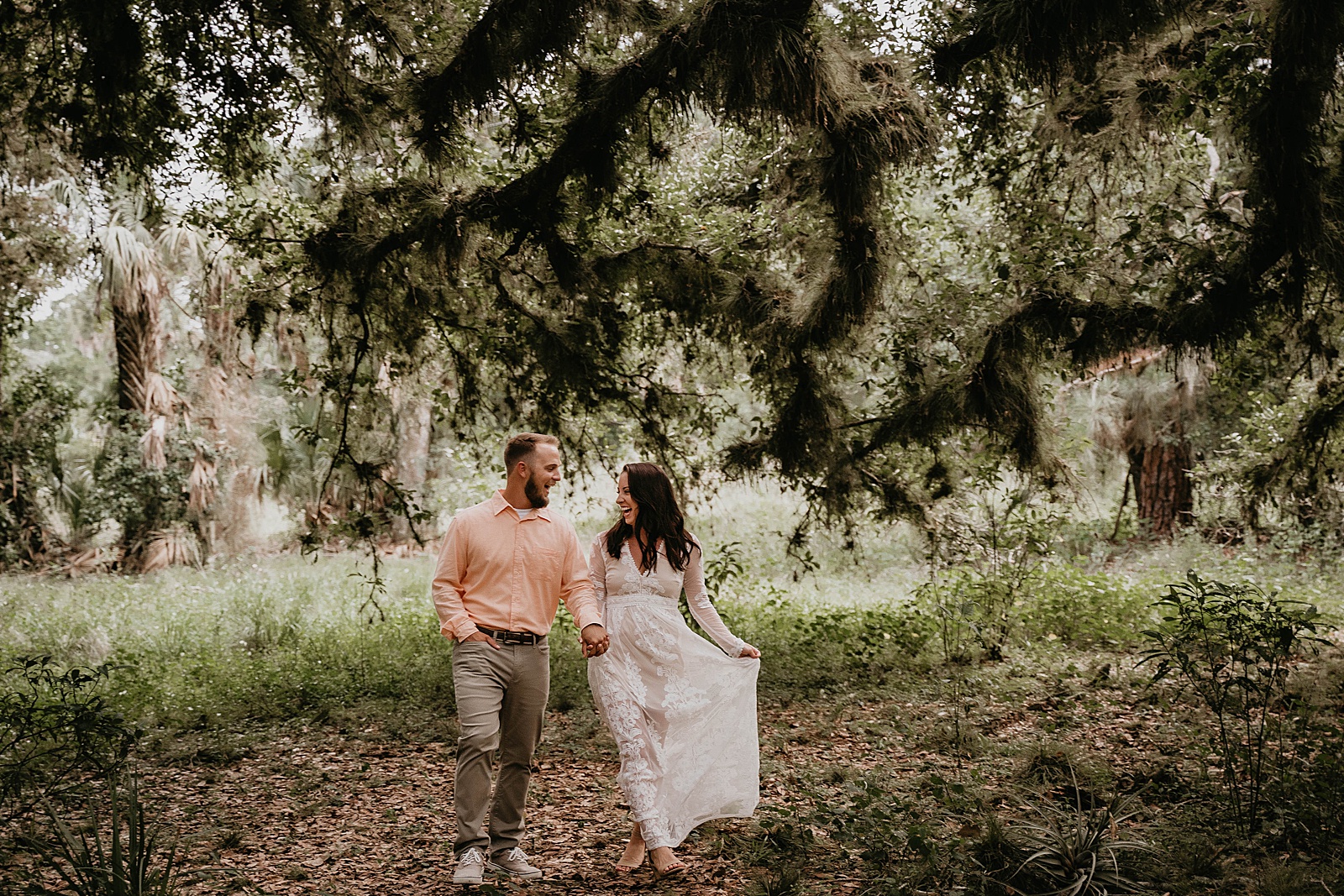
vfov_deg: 25.5
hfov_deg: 37.5
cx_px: 672
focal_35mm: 53
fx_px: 1979
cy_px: 448
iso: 1250
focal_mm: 53
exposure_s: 1/320
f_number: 2.8
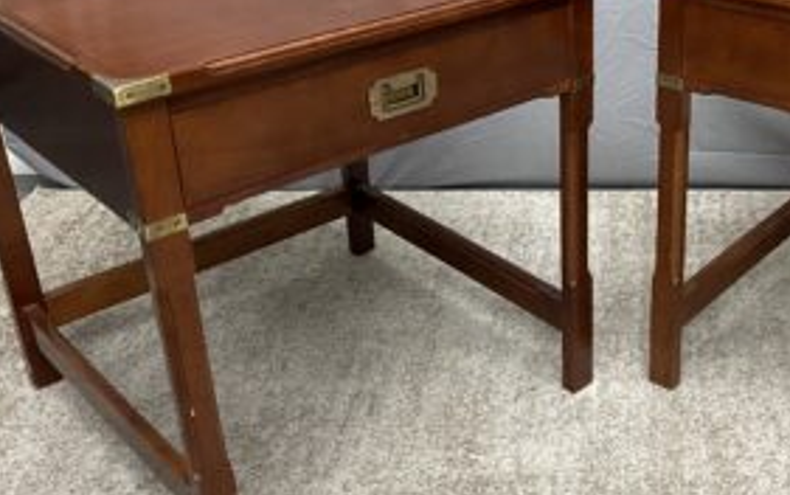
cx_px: 604
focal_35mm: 49
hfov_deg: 39.8
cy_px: 179
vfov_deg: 26.3
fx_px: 1056
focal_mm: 4.25
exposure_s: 1/60
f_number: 1.8
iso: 320
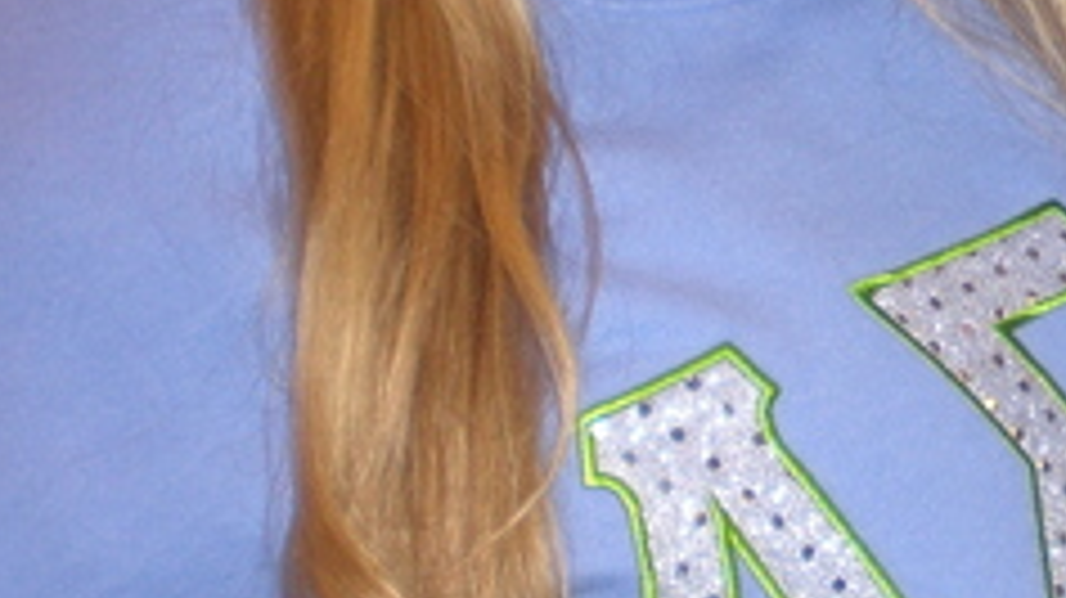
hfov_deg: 18.2
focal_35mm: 112
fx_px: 3164
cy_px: -36
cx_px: 1259
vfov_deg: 10.7
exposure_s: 1/60
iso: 100
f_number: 3.1
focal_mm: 6.3
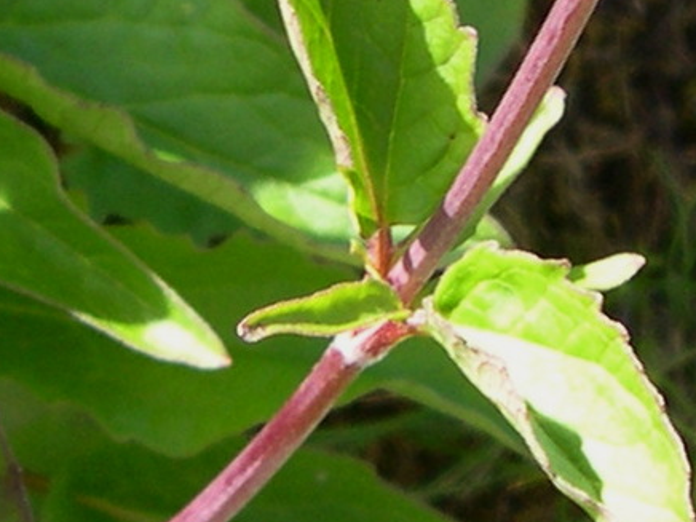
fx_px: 2453
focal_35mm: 122
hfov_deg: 15.5
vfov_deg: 12.1
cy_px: 337
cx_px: 868
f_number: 2.8
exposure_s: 1/199
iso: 100
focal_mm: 8
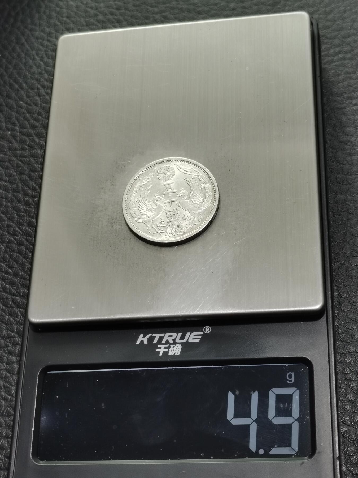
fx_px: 910
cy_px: 239
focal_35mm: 66
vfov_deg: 29.4
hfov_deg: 22.3
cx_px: 179
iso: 64
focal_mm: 5.58
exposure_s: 1/100
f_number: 1.8
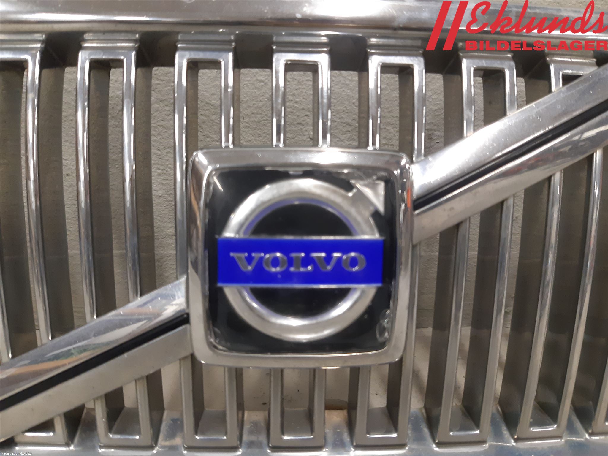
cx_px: 304
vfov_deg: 53.1
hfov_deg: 67.3
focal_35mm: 26
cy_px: 228
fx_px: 457
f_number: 1.7
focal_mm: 3.93
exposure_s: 1/50
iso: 200
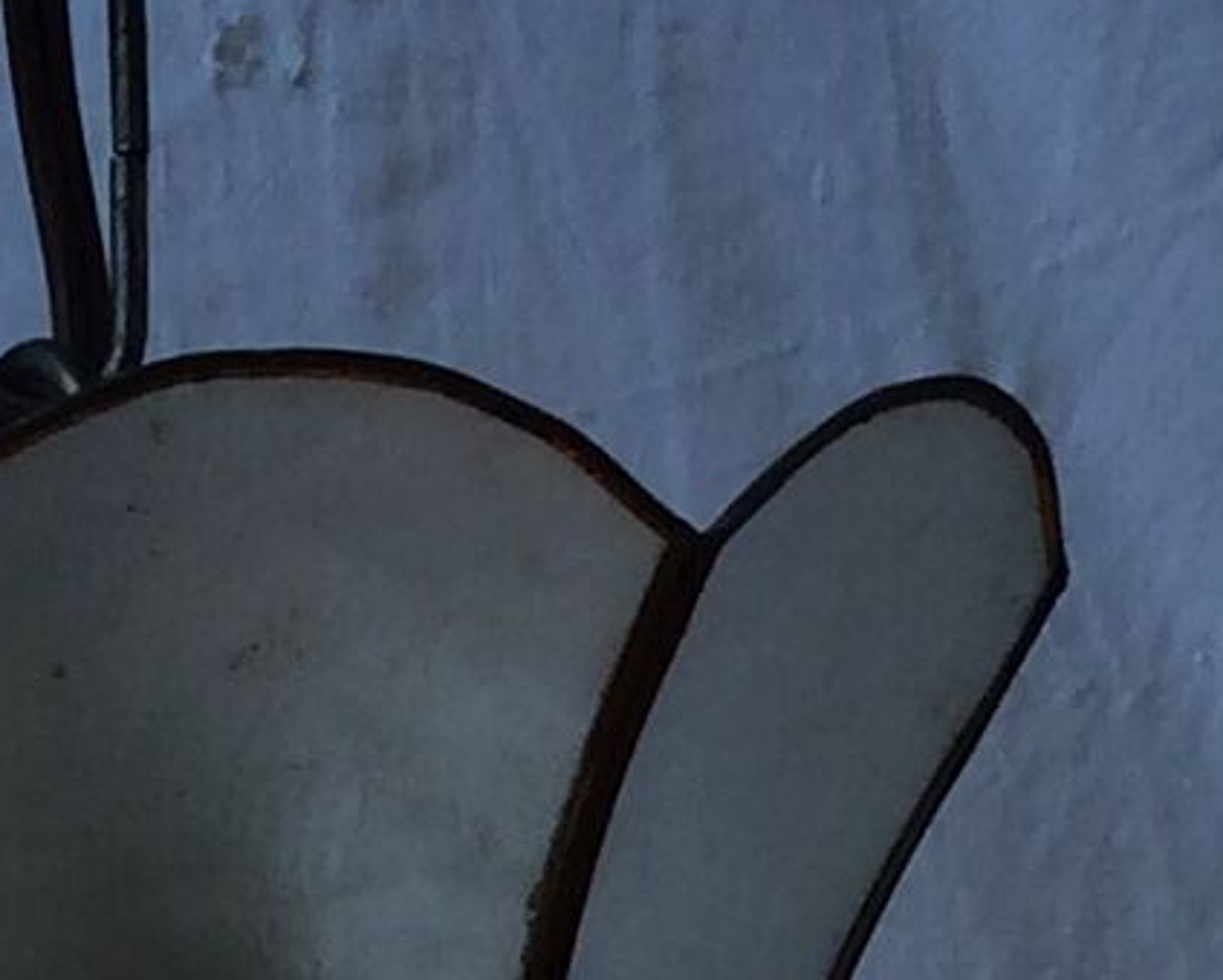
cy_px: 2535
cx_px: 150
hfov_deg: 10.1
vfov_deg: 7.5
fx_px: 6918
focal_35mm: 191
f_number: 2.4
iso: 32
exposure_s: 1/101
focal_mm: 3.3
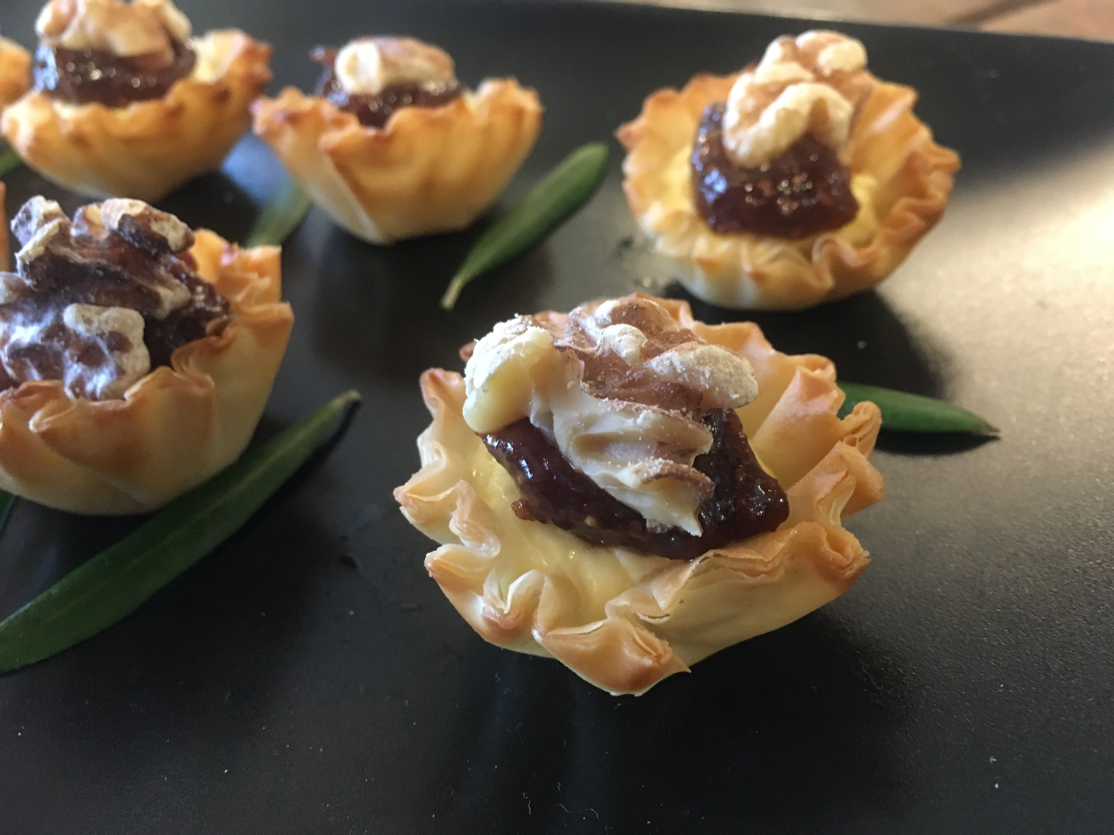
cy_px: 418
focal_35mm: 29
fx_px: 933
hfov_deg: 61.7
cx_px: 557
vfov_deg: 48.2
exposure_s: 1/15
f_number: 2.2
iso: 200
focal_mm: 4.15
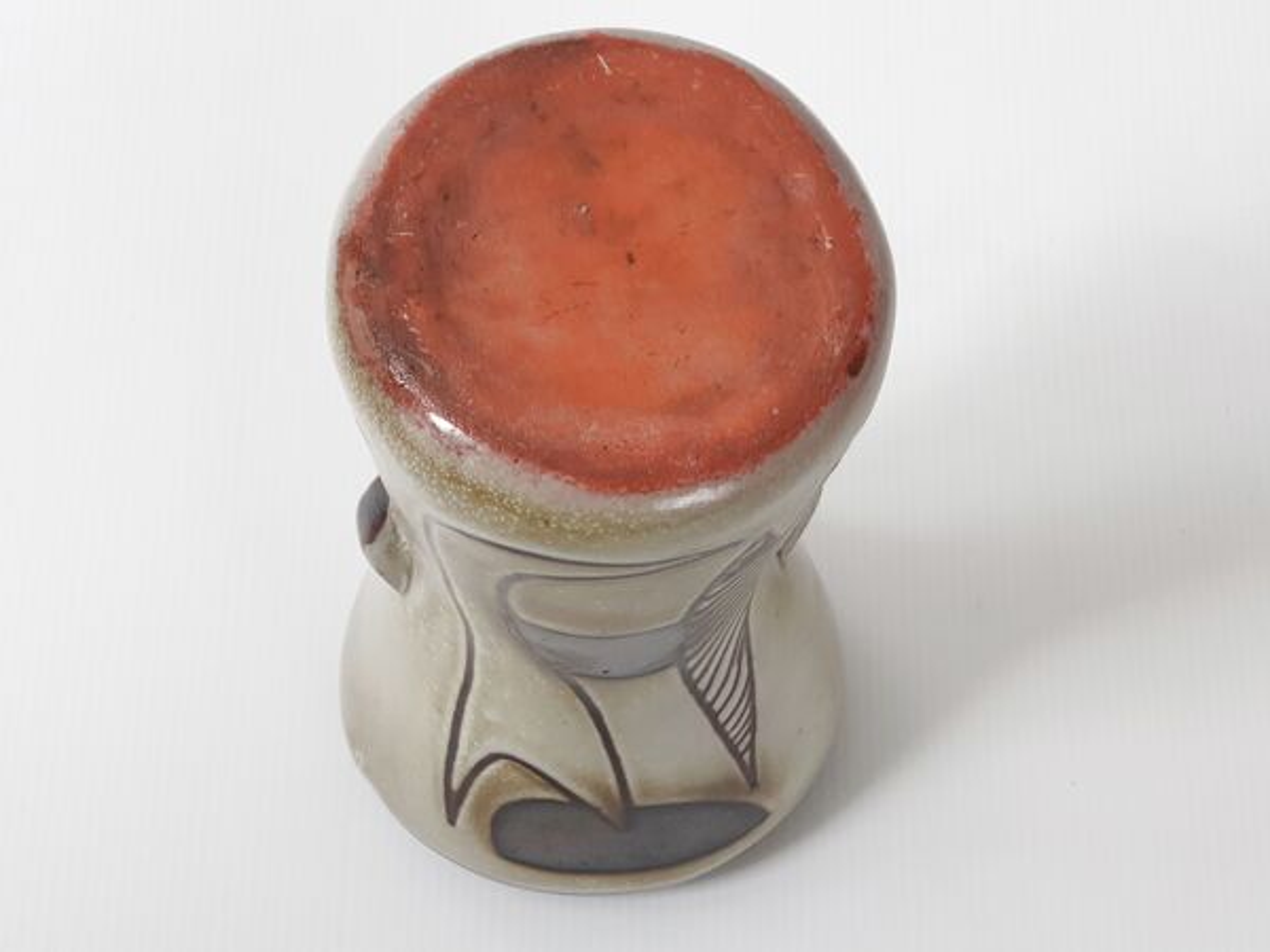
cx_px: 635
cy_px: 476
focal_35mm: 52
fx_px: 1908
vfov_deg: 28.0
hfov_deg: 36.8
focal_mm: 6
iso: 64
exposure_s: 1/30
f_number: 2.4
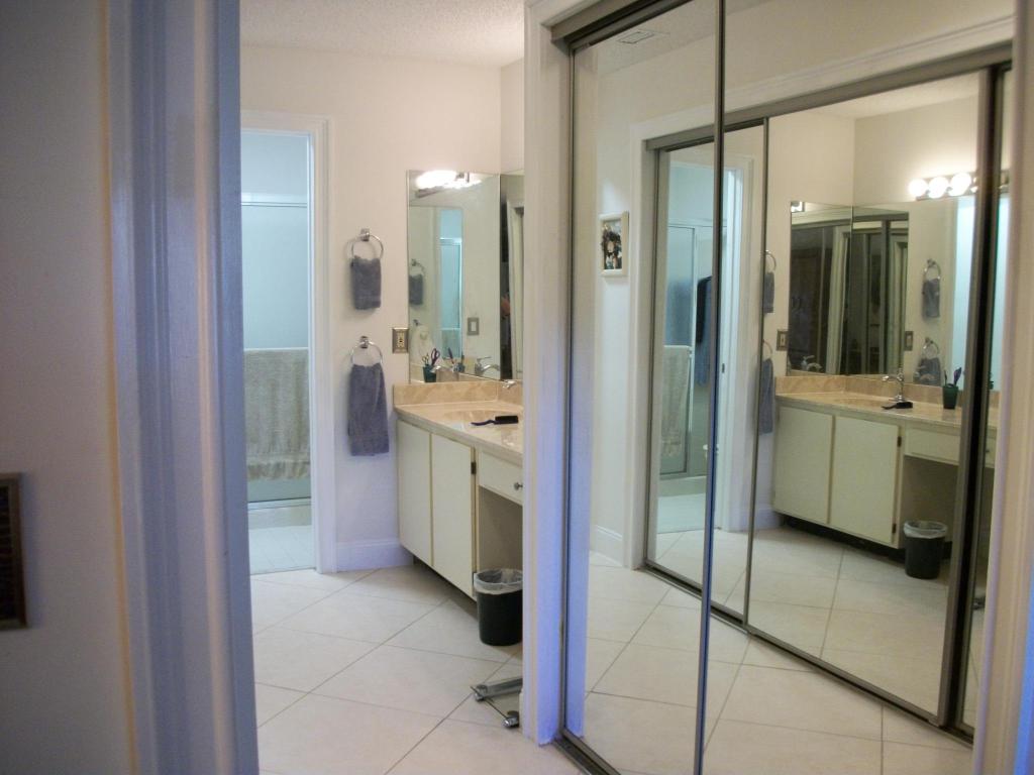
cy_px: 388
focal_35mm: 32
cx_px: 517
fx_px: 956
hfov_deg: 56.8
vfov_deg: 44.2
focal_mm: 5.7
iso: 160
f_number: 2.9
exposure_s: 1/20
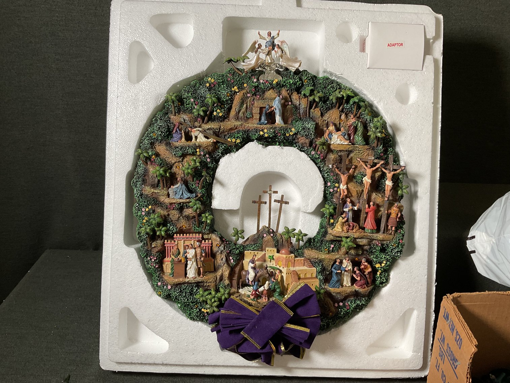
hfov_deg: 61.7
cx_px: 255
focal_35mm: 29
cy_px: 192
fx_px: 427
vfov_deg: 48.2
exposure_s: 1/60
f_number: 1.8
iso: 40
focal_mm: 3
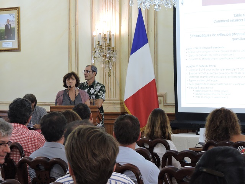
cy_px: 92
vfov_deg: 11.9
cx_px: 122
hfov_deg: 15.8
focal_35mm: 125
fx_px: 885
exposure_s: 1/15
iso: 640
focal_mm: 22.4
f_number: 5
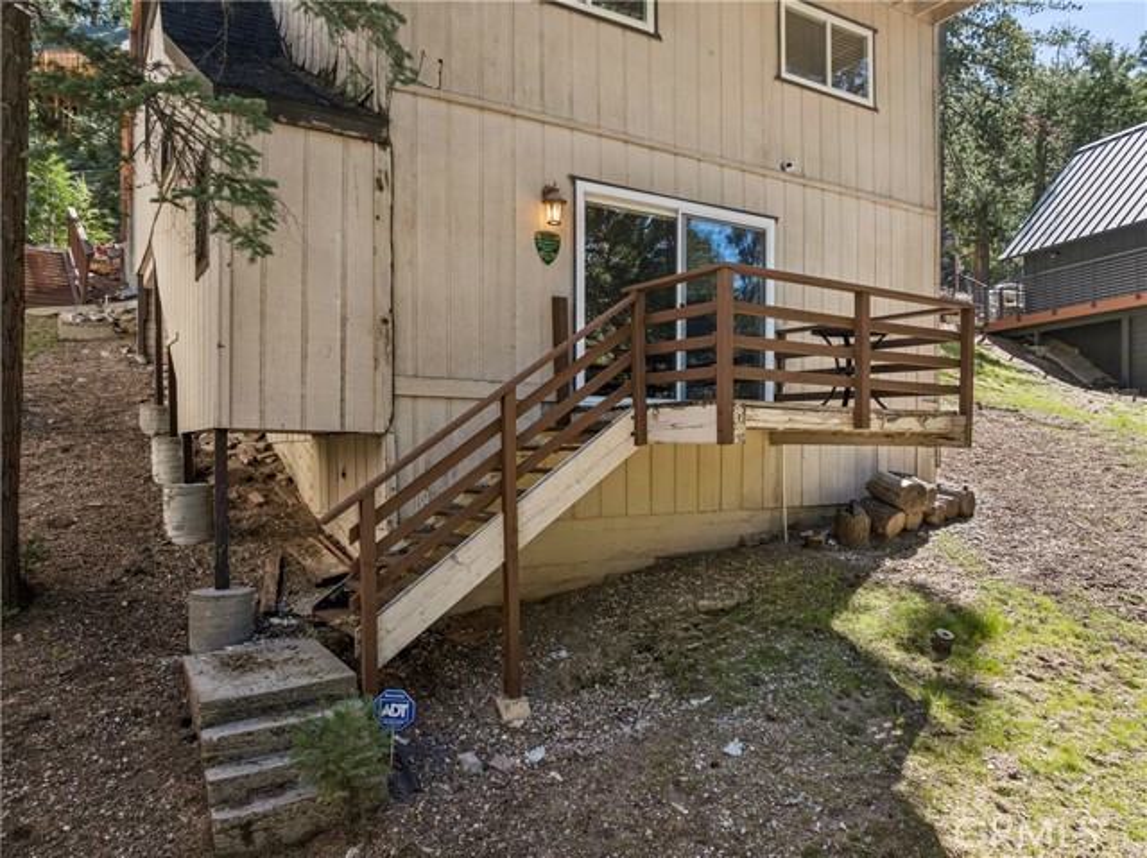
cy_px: 429
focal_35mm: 24
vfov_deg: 56.8
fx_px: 795
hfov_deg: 71.6
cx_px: 574
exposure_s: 1/20
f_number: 2.8
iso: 100
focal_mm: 12.3
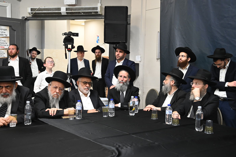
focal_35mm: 50
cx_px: 118
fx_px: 328
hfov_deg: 39.6
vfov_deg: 27.0
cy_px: 78
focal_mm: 50
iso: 2000
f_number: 5
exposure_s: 1/160
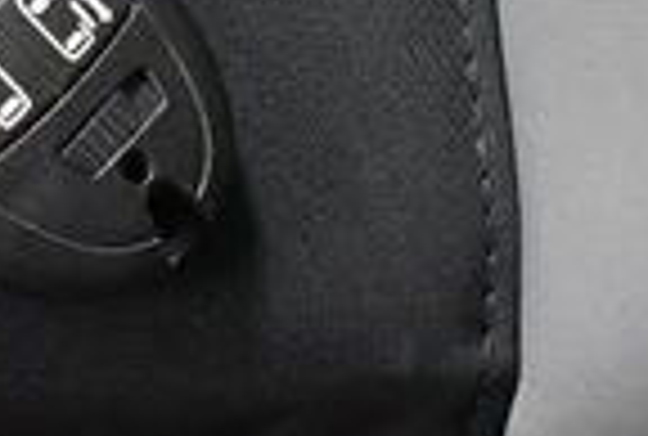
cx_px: -459
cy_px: -74
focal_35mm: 160
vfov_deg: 8.6
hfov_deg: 11.9
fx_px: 2889
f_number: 3.5
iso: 3600
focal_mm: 18
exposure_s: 1/60
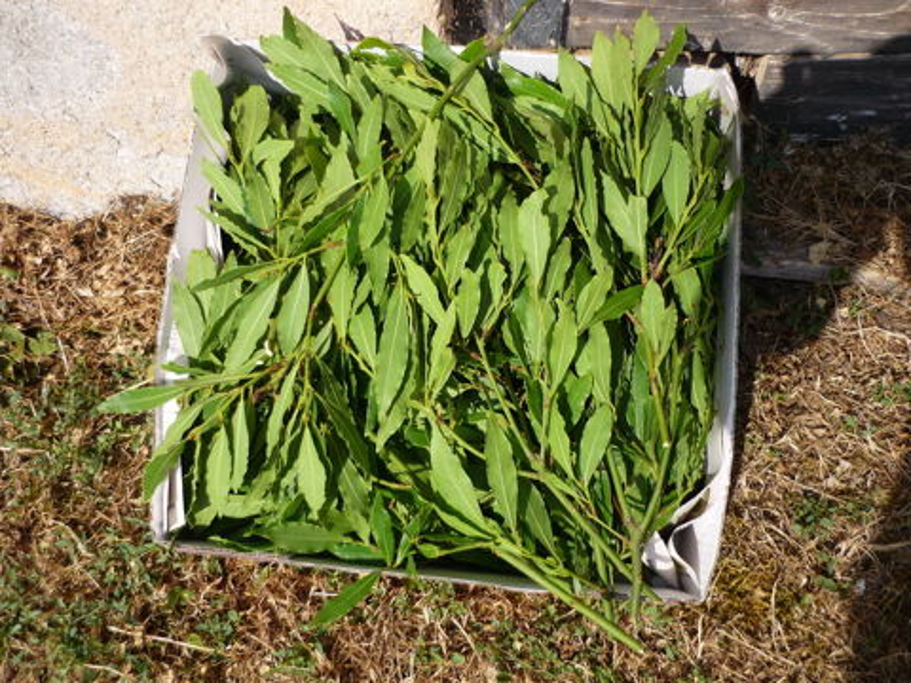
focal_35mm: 33
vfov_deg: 42.9
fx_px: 868
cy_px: 342
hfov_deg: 55.4
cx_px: 456
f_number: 8
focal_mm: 5.5
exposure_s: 1/125
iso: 100
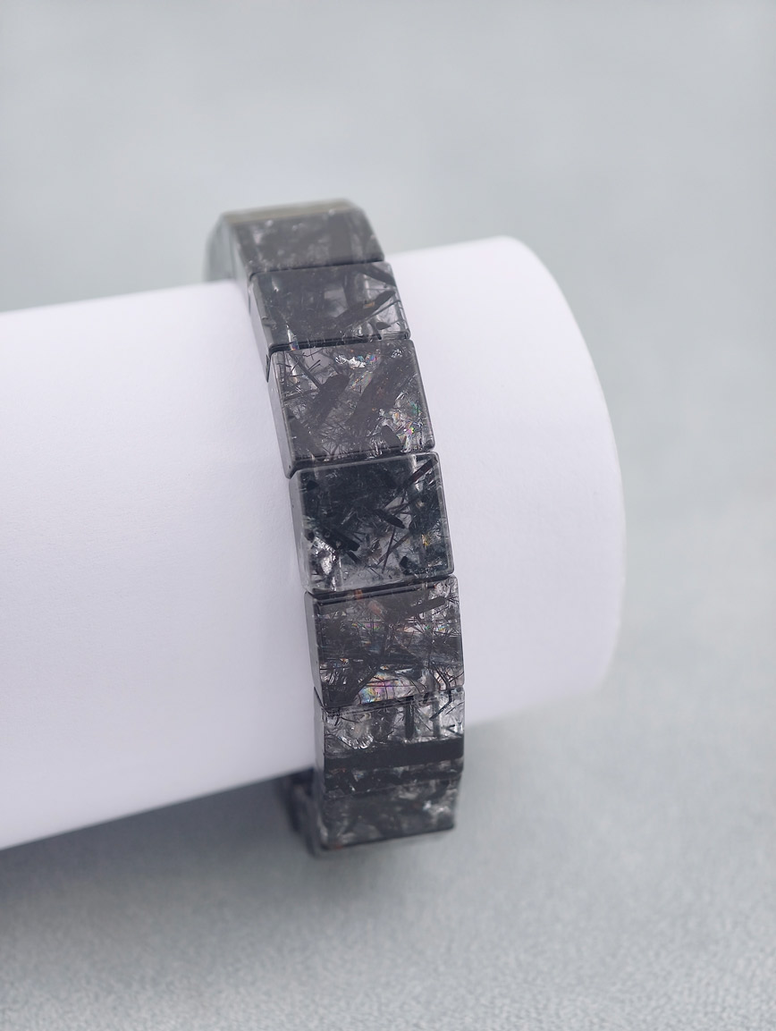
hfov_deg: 17.4
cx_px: 388
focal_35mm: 85
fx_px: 2535
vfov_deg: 23.0
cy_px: 516
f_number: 2.67
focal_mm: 22.48
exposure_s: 1/160
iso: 125
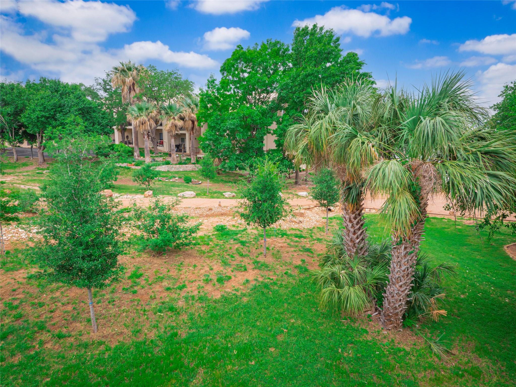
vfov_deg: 66.0
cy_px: 194
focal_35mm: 20
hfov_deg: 81.7
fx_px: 298
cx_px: 258
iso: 200
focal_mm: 10
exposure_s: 1/60
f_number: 8
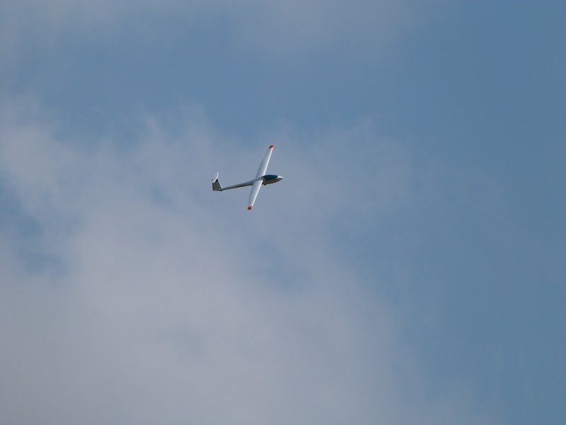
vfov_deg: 2.5
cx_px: 283
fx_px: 9680
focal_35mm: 592
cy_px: 212
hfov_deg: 3.3
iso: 100
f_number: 5.6
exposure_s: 1/800
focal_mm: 106.6
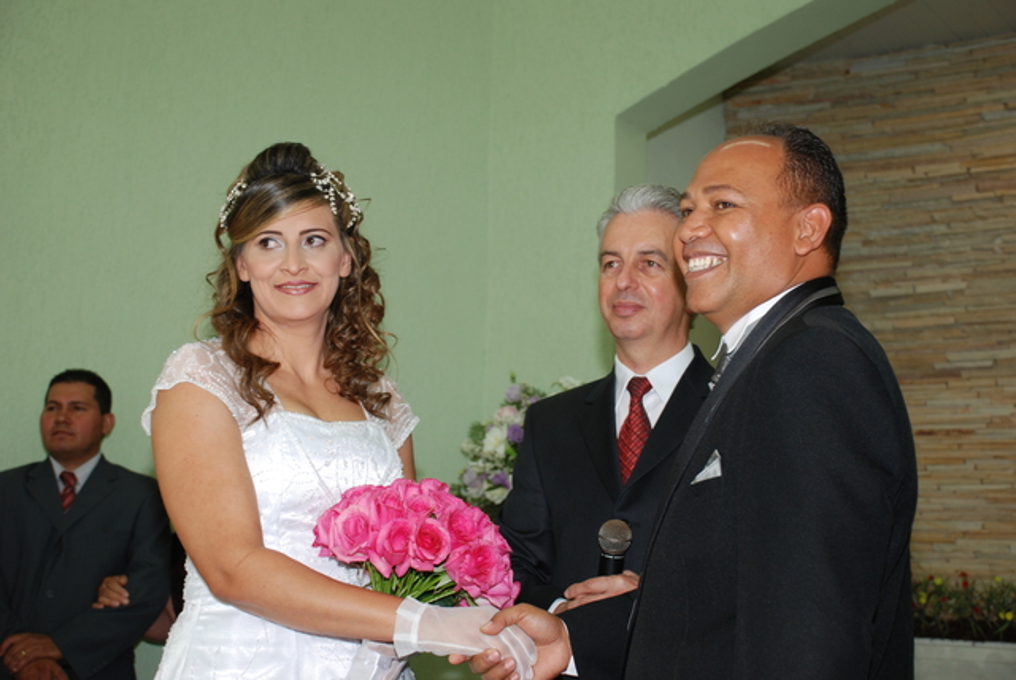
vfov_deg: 20.7
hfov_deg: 30.5
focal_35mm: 66
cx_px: 508
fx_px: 1864
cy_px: 340
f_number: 4.8
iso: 200
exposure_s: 1/60
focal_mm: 44
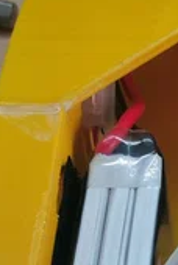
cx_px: 237
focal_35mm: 126
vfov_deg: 15.2
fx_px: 931
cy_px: 378
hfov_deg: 10.7
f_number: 1.6
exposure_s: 1/100
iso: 64
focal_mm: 5.56
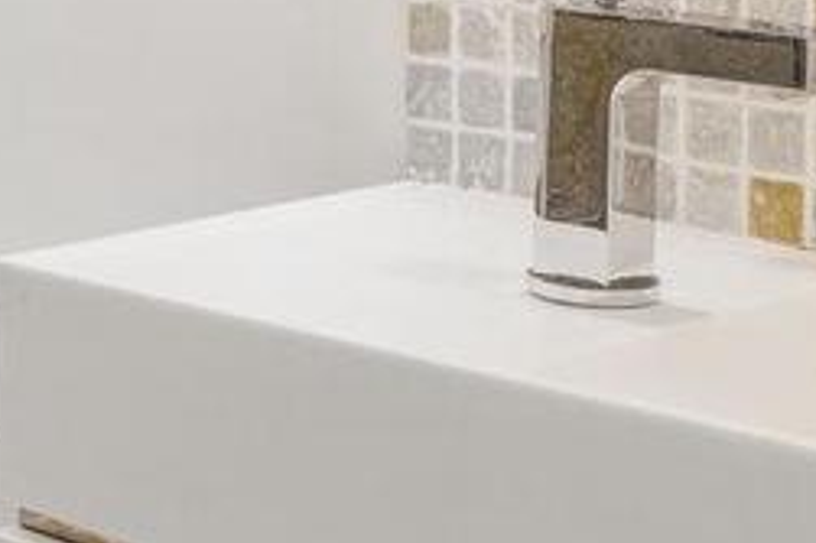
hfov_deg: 17.6
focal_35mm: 112
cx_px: -104
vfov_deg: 11.8
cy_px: -231
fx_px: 2534
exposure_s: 1/1.25
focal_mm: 19.5
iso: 200
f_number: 8
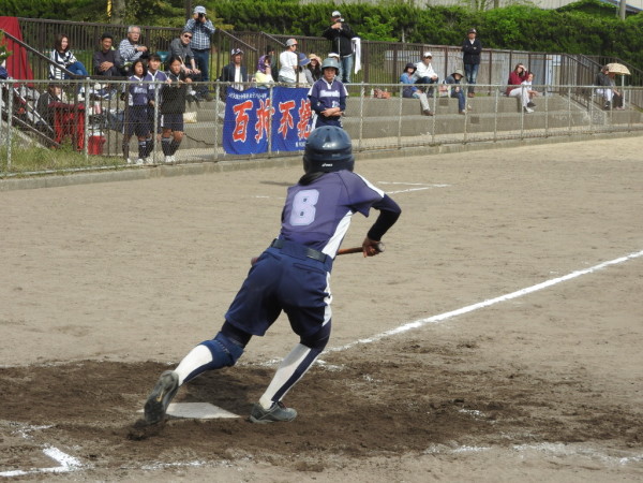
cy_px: 242
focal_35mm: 115
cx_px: 322
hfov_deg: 17.1
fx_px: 2136
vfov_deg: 12.9
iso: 100
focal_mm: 20.6
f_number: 5
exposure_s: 1/500
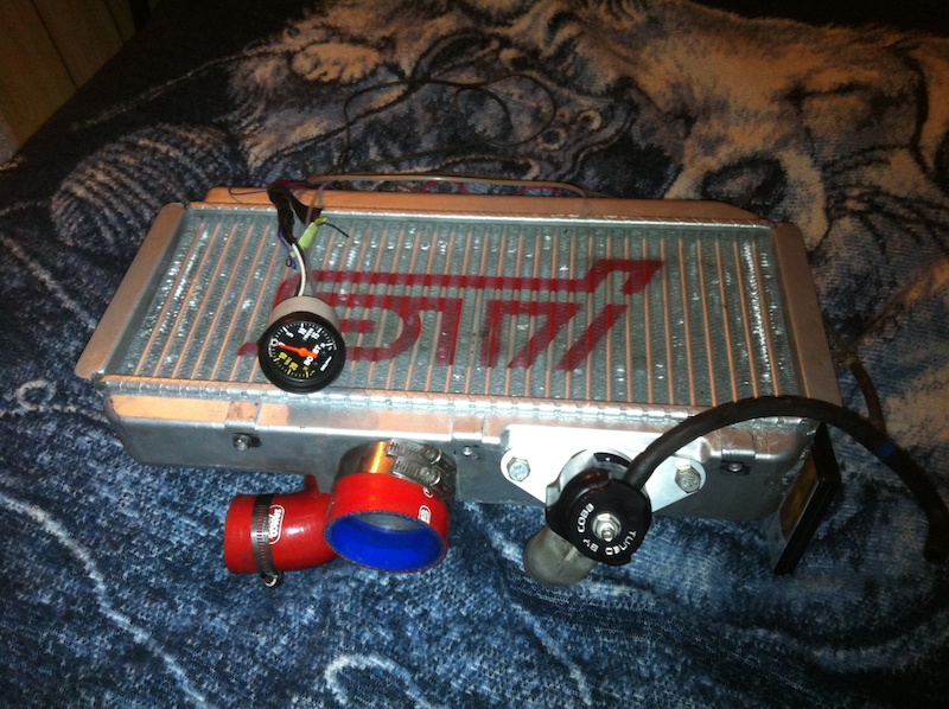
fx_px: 958
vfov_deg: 40.6
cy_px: 354
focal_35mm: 35
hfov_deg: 52.7
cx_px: 474
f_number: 2.8
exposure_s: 1/15
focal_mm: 3.85
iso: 200
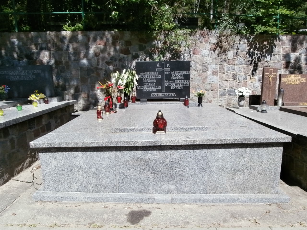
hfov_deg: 71.6
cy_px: 115
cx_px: 154
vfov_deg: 56.8
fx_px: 213
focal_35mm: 24
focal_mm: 4.2
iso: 100
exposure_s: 1/160
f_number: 7.9
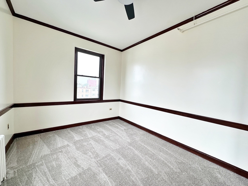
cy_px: 93
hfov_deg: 102.1
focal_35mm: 14
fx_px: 100
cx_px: 124
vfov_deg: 85.7
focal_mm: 2.22
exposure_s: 1/120
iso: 40
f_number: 2.2
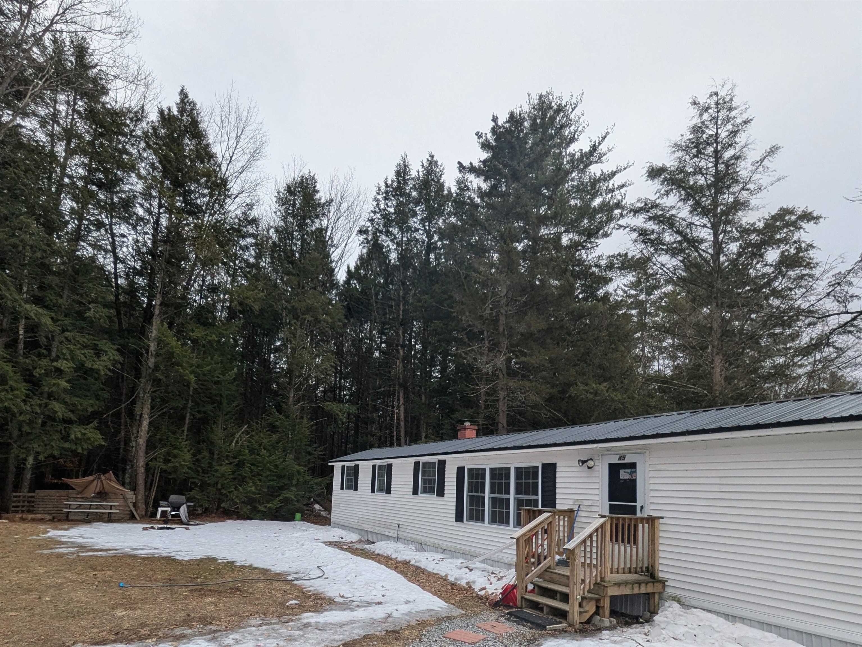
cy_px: 324
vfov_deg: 85.7
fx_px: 349
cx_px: 431
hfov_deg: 102.0
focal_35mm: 14
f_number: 2.2
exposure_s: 1/1133
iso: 50
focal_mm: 1.83
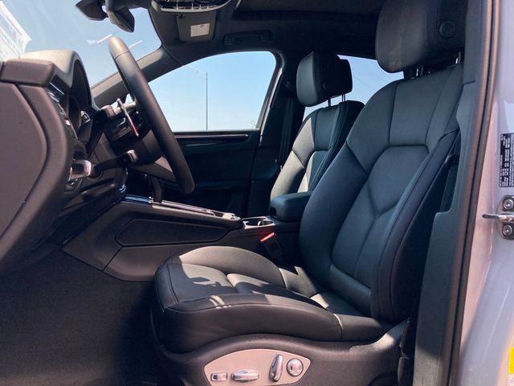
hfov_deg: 63.4
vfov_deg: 49.7
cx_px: 257
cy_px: 193
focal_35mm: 28
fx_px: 416
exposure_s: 1/873
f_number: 1.8
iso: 20
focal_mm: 3.99
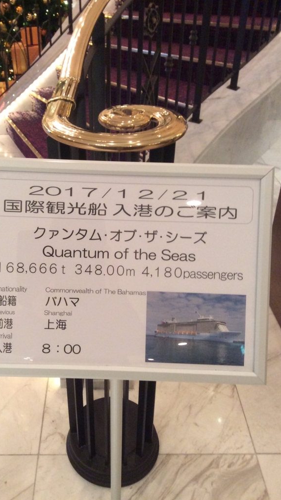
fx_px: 464
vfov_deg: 56.6
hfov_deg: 33.5
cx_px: 103
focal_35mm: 35
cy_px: 251
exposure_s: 1/24
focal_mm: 3.3
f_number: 2.4
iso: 200
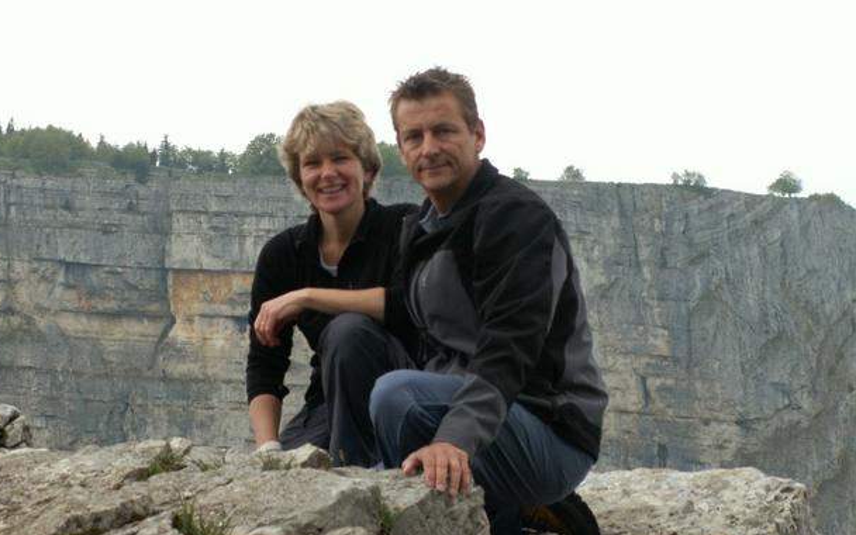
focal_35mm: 115
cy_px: 256
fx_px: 2683
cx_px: 429
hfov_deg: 18.1
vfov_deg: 11.4
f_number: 5
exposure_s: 1/80
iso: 50
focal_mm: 16.86
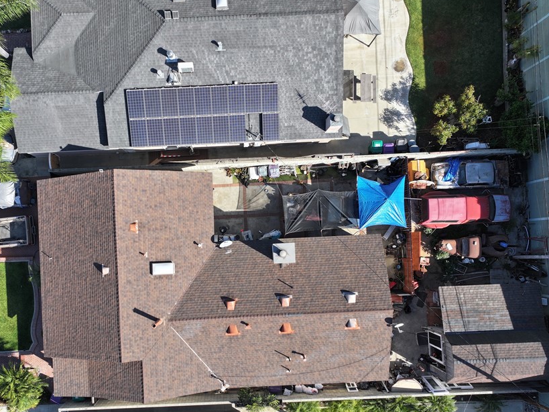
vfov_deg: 46.6
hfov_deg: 59.6
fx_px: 476
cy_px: 243
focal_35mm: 30
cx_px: 226
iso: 140
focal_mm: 12.29
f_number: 2.8
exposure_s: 1/1000
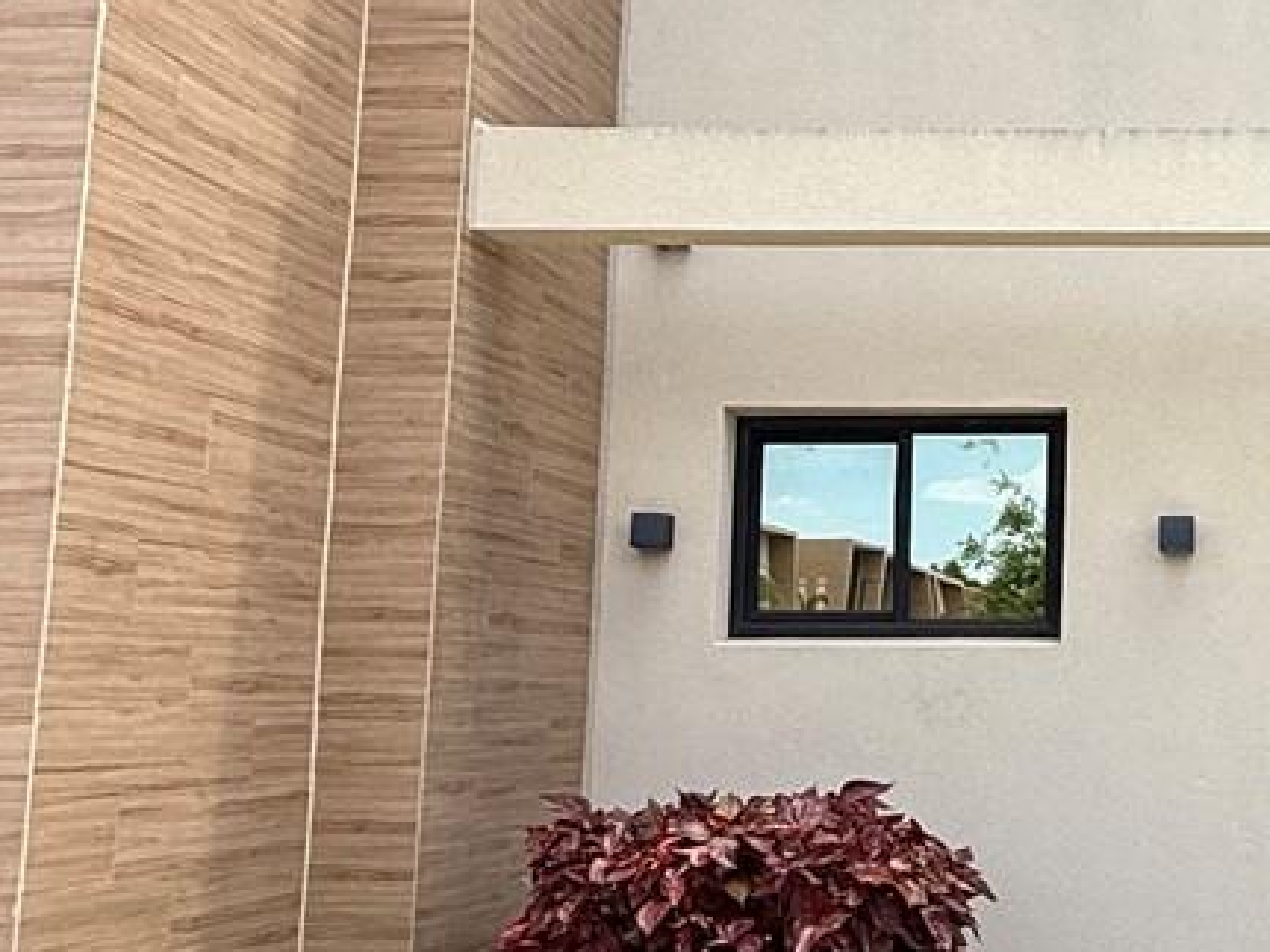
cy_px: 421
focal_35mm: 52
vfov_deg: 28.0
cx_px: 1246
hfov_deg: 33.9
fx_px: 1907
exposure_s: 1/864
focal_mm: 2.22
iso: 50
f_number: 2.2
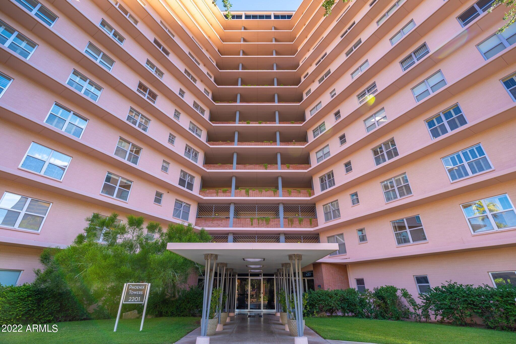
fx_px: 229
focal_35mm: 16
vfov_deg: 73.7
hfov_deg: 96.7
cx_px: 258
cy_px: 172
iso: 100
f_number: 7.1
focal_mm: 16
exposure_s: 1/250
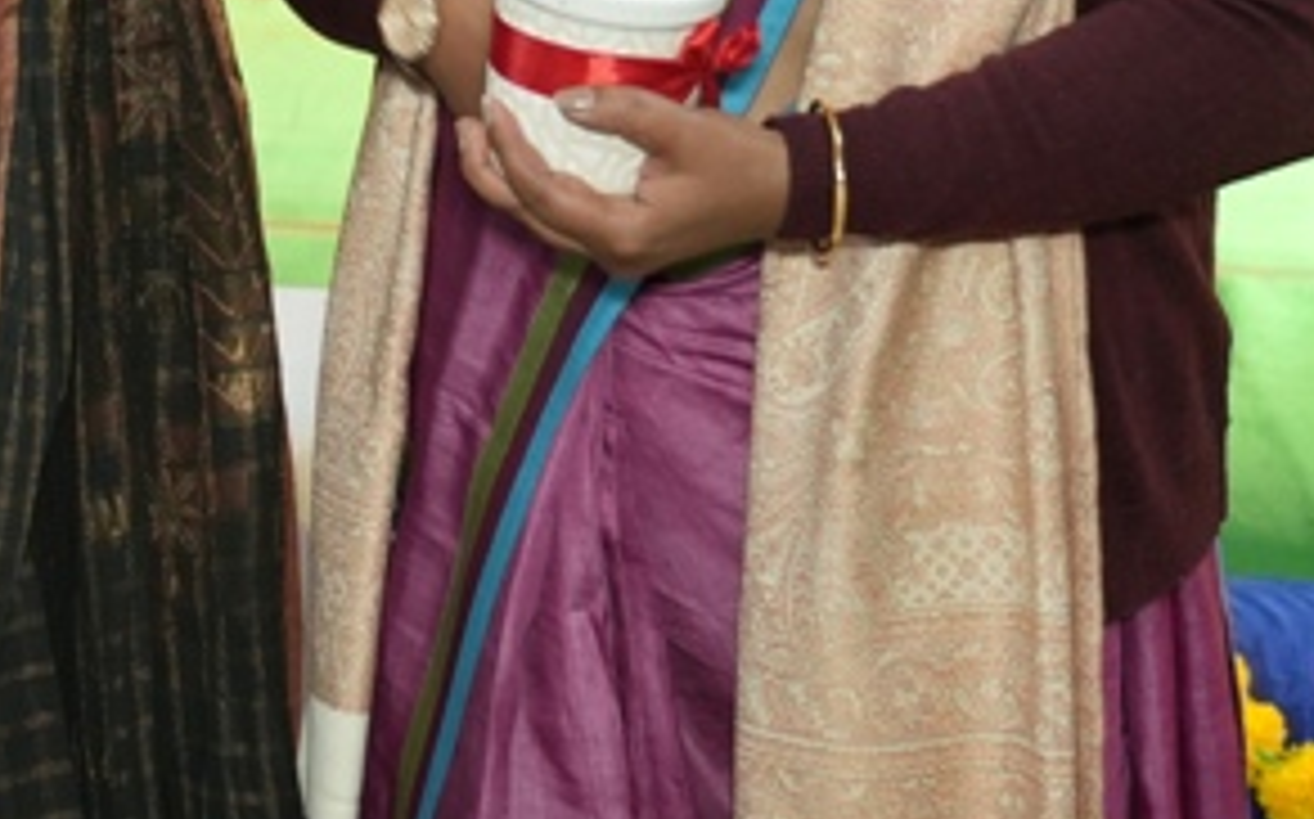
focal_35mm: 111
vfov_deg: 11.3
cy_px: -403
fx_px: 3972
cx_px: -238
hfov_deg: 17.9
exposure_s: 1/100
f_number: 2.8
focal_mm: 31
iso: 1250
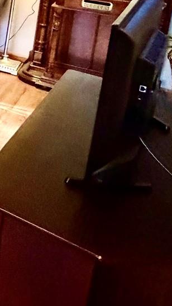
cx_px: -277
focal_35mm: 57
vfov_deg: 32.1
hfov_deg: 13.2
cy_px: -34
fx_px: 462
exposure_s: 1/40
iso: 1250
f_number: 2.2
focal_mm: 2.22
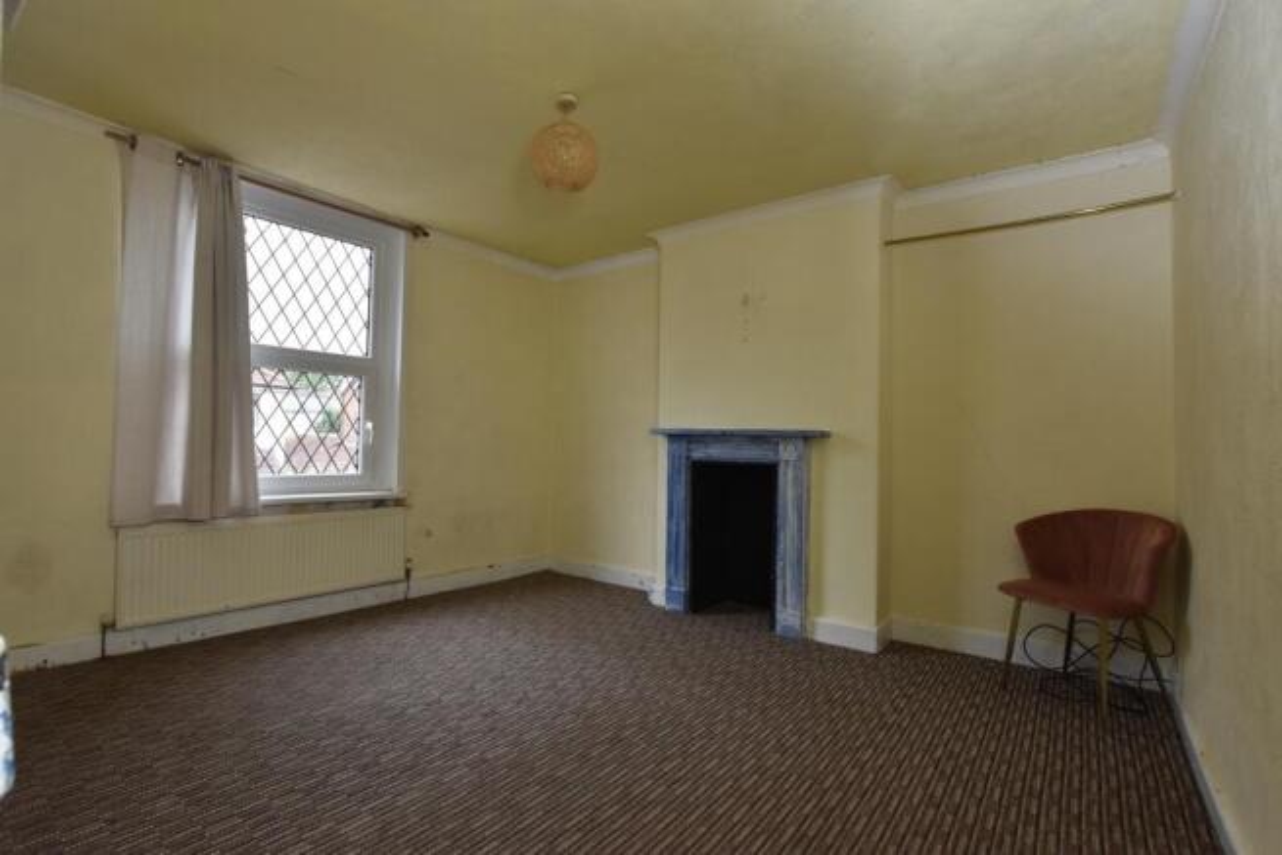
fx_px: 534
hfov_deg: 100.4
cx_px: 641
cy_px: 428
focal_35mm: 15
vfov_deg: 77.4
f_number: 5
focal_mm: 10
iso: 400
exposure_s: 1/100
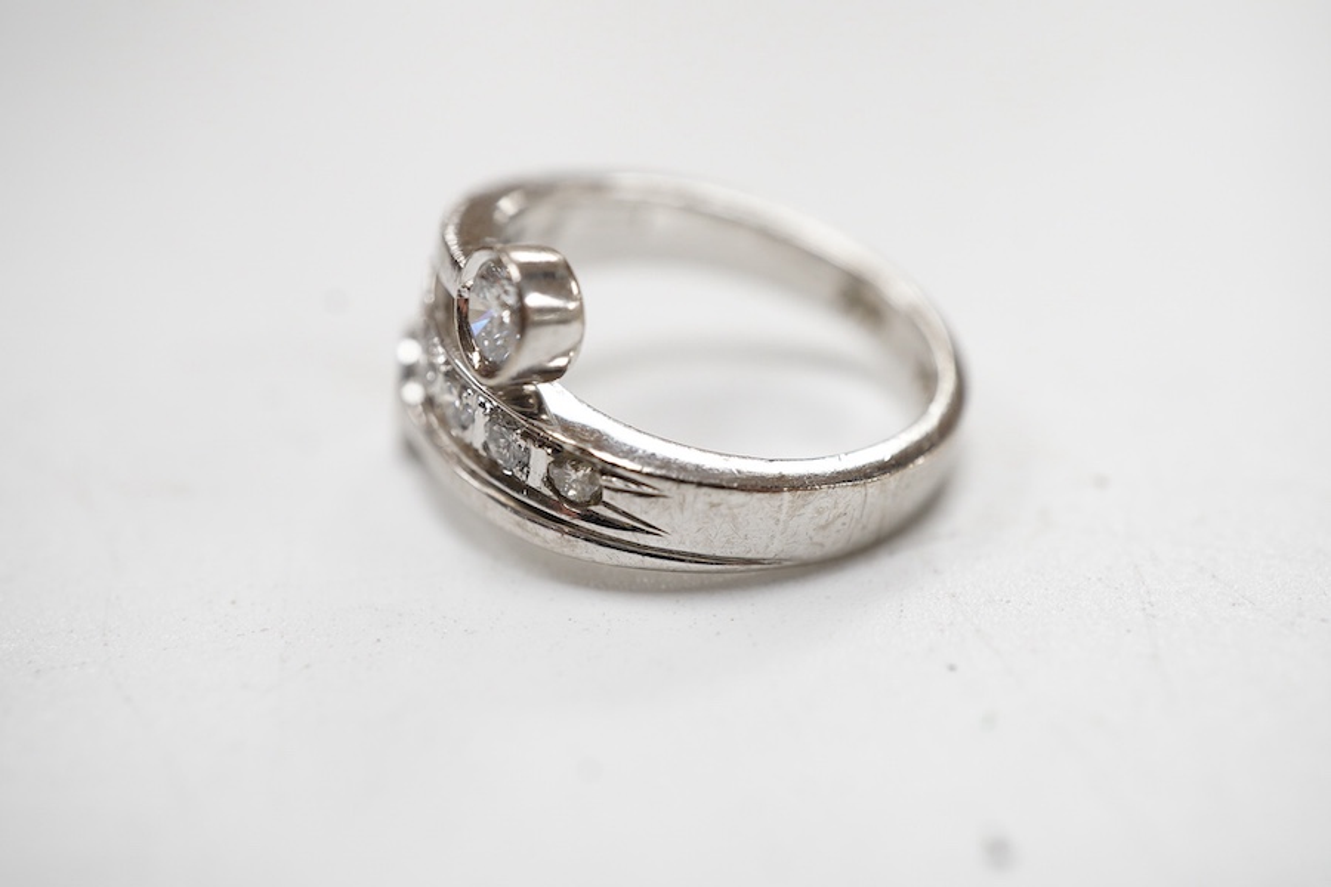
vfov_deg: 29.9
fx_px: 1664
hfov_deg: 43.6
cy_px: 444
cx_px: 666
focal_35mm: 45
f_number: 10
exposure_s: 1/125
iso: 1250
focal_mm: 30
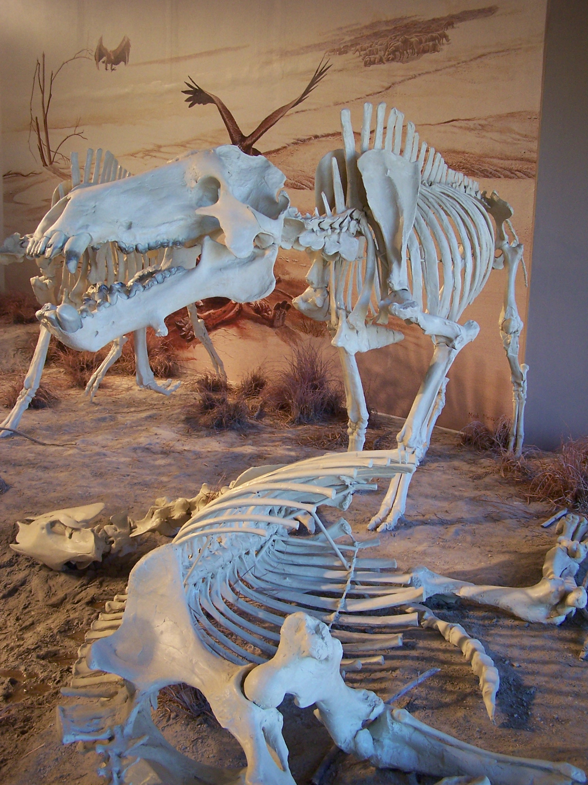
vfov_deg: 49.0
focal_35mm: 38
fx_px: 861
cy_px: 392
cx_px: 294
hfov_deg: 37.7
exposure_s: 1/20
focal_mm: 6.3
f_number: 2.8
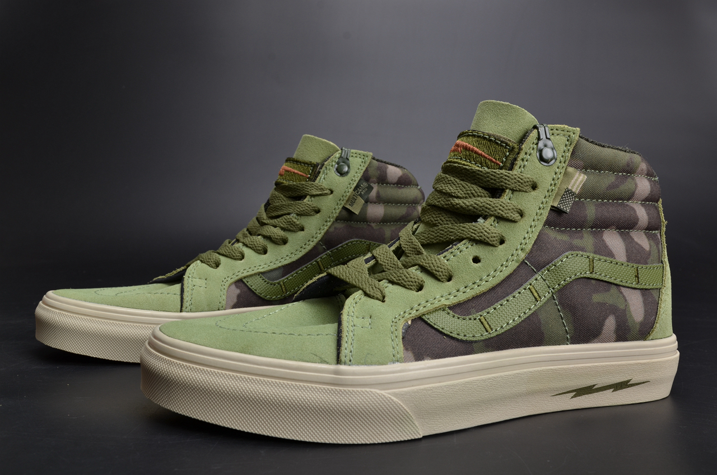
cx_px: 358
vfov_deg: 39.8
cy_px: 238
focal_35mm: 33
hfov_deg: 57.3
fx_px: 656
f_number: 9
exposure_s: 1/125
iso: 125
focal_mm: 22
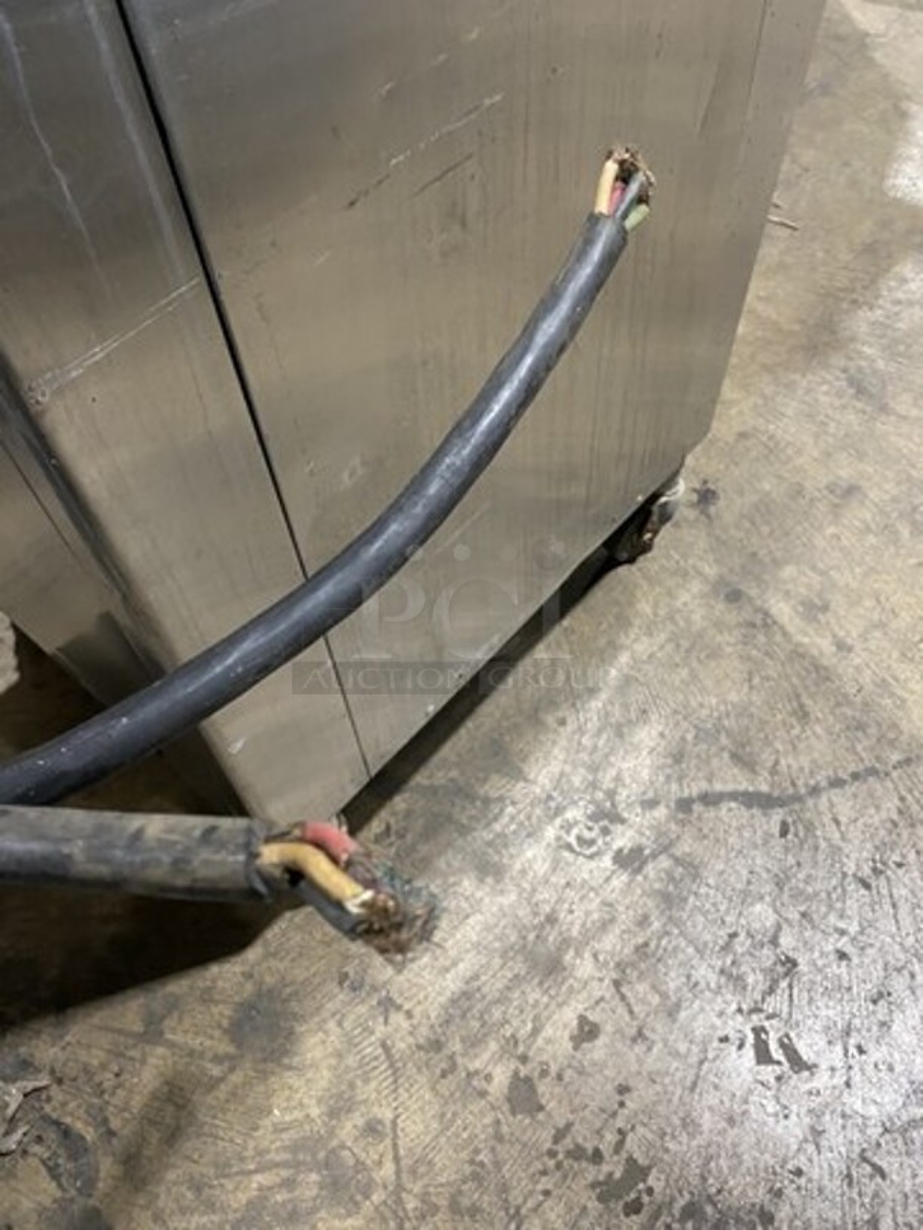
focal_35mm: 26
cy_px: 615
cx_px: 462
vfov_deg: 67.3
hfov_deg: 53.1
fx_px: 924
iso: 320
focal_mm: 4.25
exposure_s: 1/60
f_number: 1.8
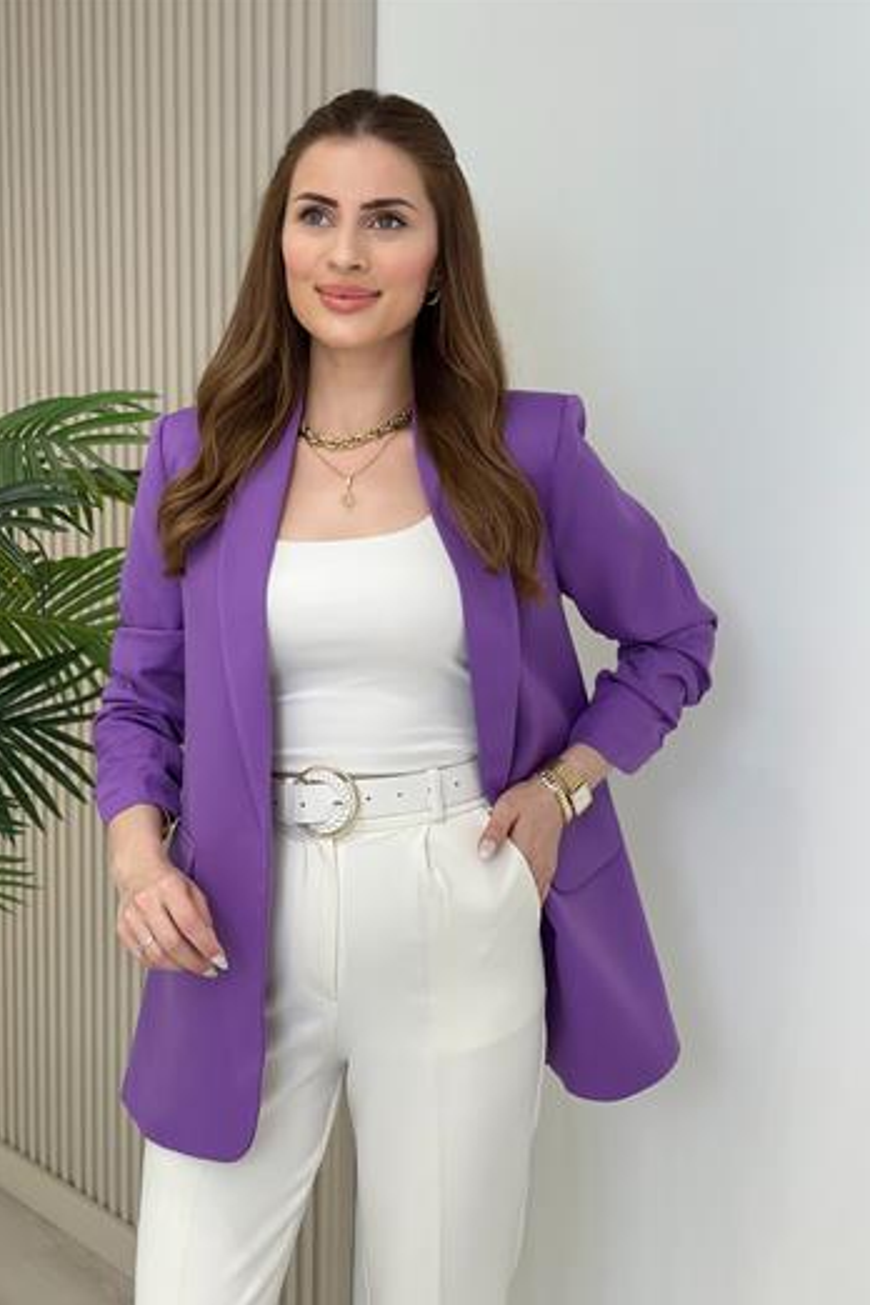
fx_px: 1849
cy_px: 654
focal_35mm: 51
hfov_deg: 26.5
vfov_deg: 38.9
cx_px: 398
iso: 80
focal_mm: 6.86
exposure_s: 1/268
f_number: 1.78
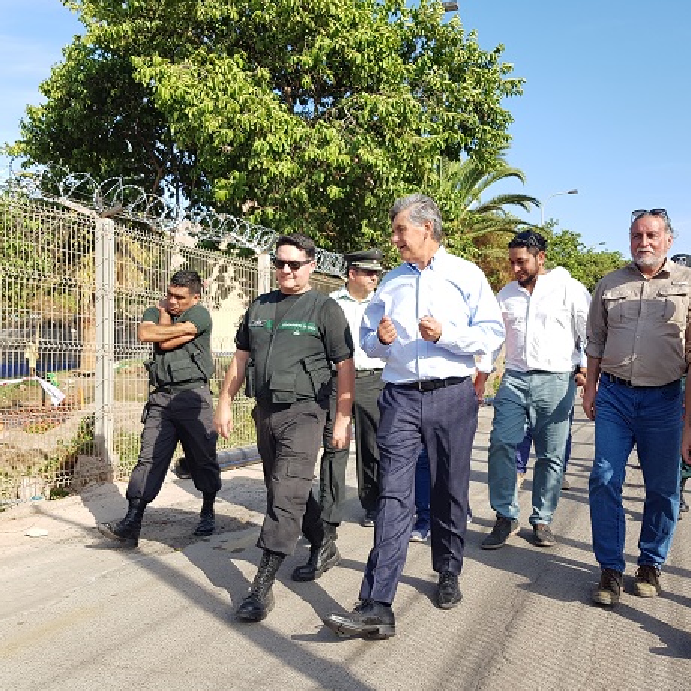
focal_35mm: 32
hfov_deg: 51.0
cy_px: 353
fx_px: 723
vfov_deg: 51.1
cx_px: 385
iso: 40
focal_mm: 4.2
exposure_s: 1/980
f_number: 1.7
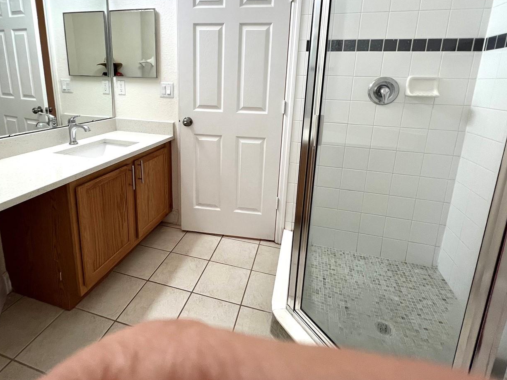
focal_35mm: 17
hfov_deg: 90.7
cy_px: 137
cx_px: 229
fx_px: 249
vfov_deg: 73.1
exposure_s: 1/120
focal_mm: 1.57
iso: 200
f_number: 1.8
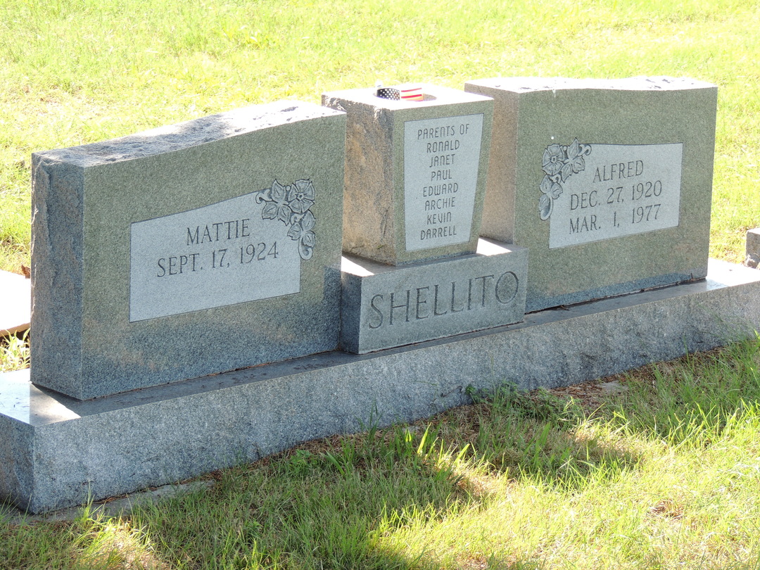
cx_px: 380
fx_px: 2635
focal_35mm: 120
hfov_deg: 16.4
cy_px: 285
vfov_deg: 12.3
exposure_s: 1/100
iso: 100
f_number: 4.2
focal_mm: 21.4
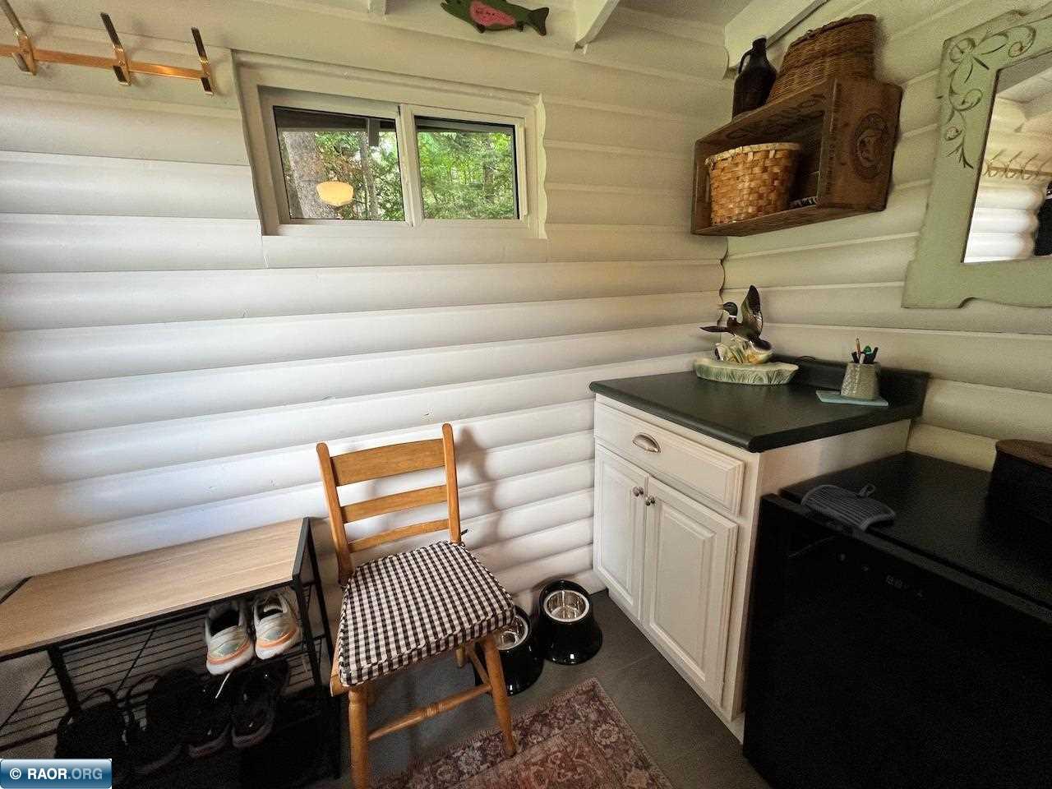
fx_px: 395
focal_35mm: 13
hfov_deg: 106.2
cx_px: 526
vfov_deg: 89.9
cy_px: 394
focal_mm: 1.57
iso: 125
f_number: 1.8
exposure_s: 1/120
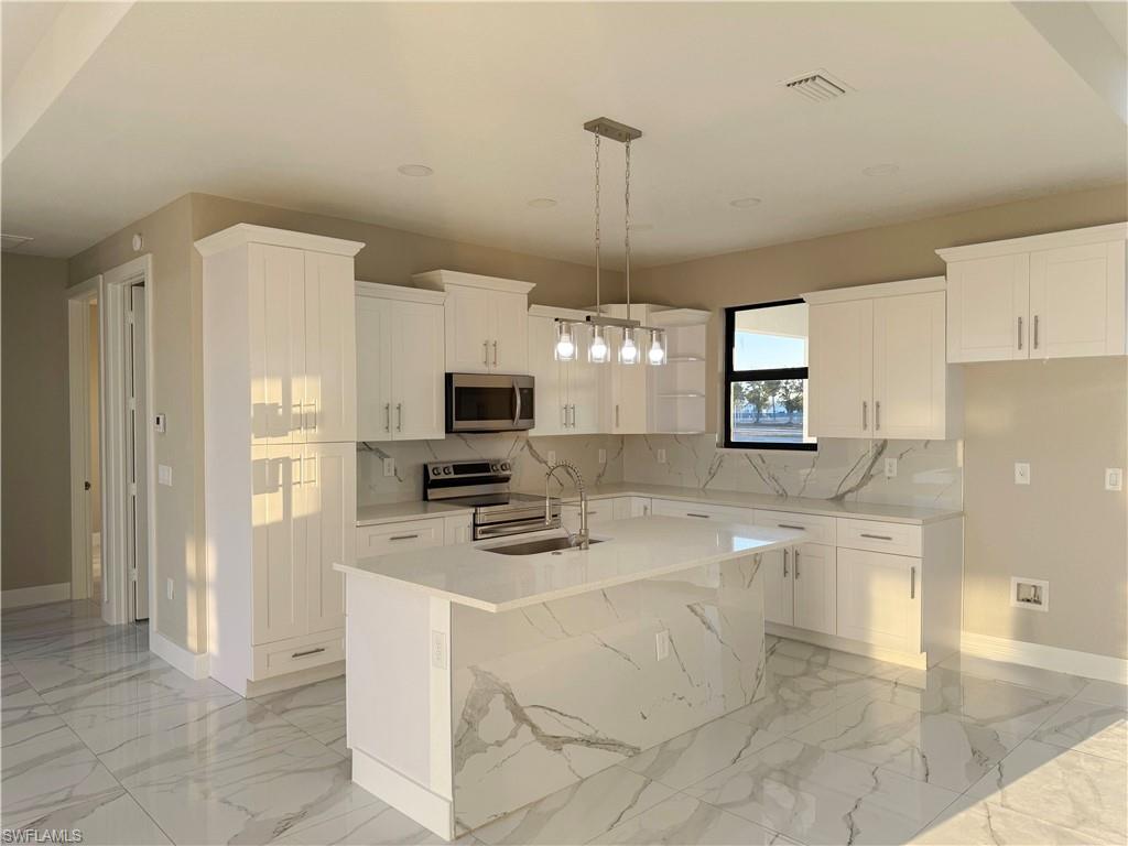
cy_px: 423
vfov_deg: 56.8
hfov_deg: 71.6
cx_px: 564
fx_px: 782
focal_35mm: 24
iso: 100
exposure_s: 1/649
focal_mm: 6.76
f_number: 1.78
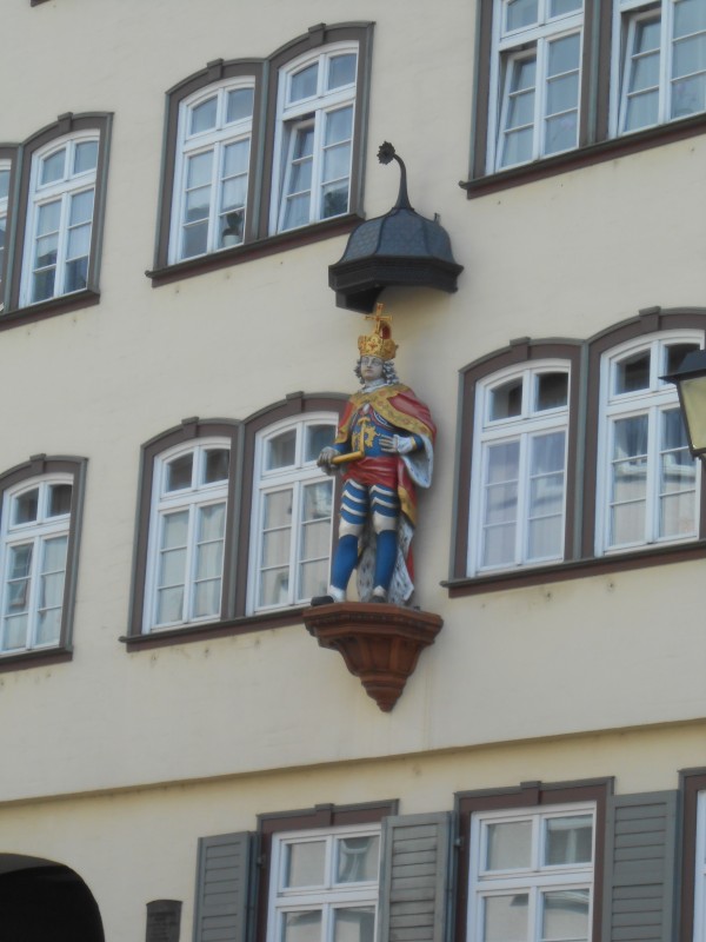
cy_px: 471
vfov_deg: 16.6
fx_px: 3236
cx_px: 353
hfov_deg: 12.5
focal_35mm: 119
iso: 160
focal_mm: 21.2
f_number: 5.5
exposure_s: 1/500
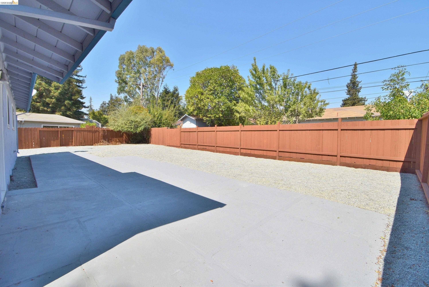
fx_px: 179
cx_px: 214
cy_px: 144
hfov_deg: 100.3
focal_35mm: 15
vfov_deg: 77.4
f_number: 10
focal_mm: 10
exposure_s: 1/400
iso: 200
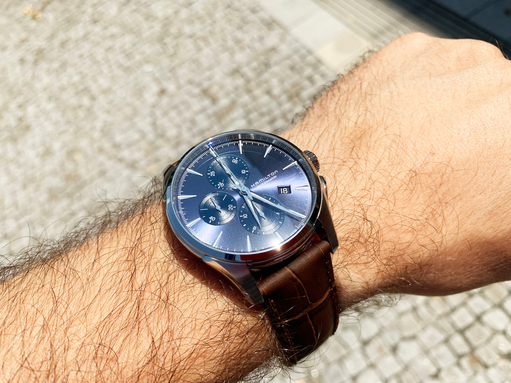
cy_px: 192
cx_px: 256
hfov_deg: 67.3
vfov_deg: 53.1
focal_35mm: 26
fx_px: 384
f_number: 1.8
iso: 25
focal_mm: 4.25
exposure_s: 1/3289
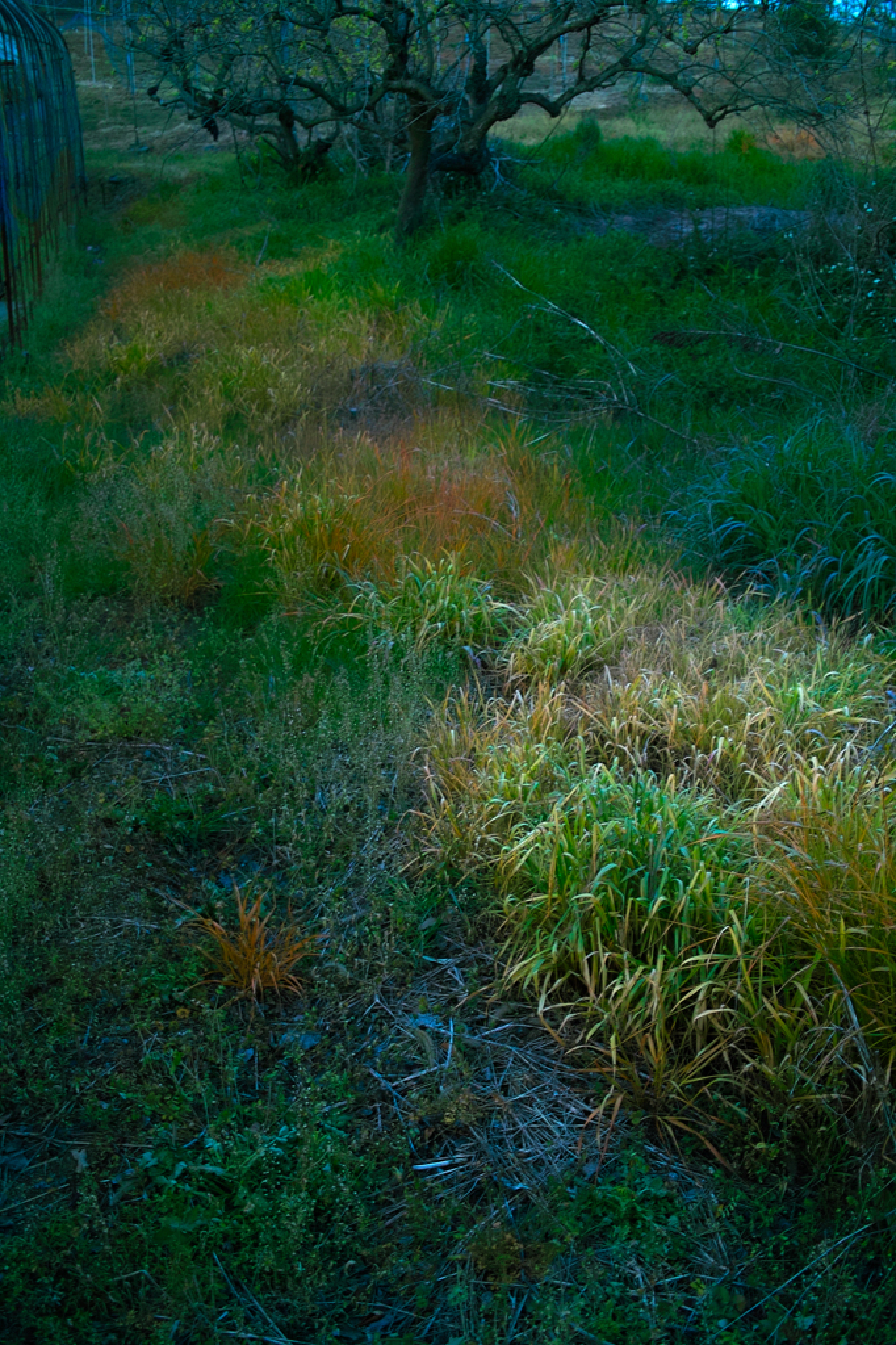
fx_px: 1532
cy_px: 672
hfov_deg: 32.6
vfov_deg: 47.4
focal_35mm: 41
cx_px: 448
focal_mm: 24.2
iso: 400
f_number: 2.8
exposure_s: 1/8
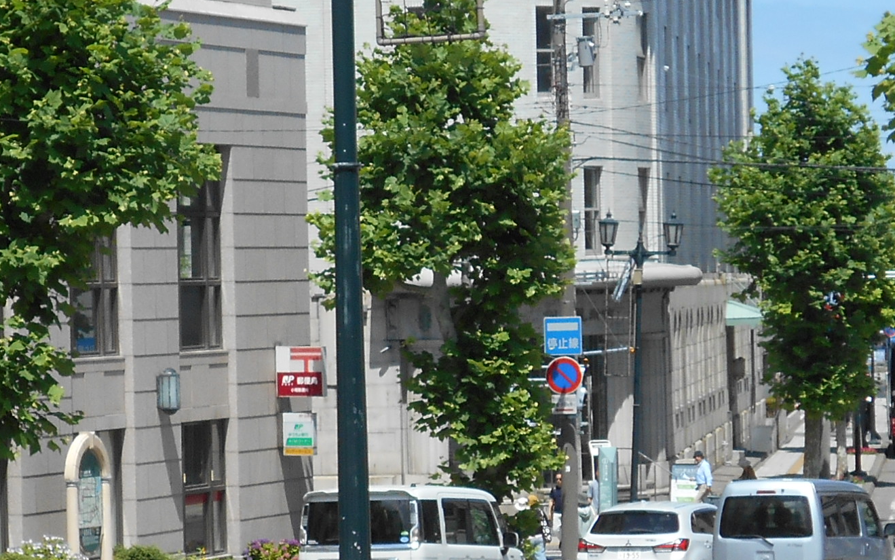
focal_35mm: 170
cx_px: 191
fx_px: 4147
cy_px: 280
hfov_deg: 12.3
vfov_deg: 7.7
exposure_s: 1/500
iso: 80
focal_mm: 10
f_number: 4.9
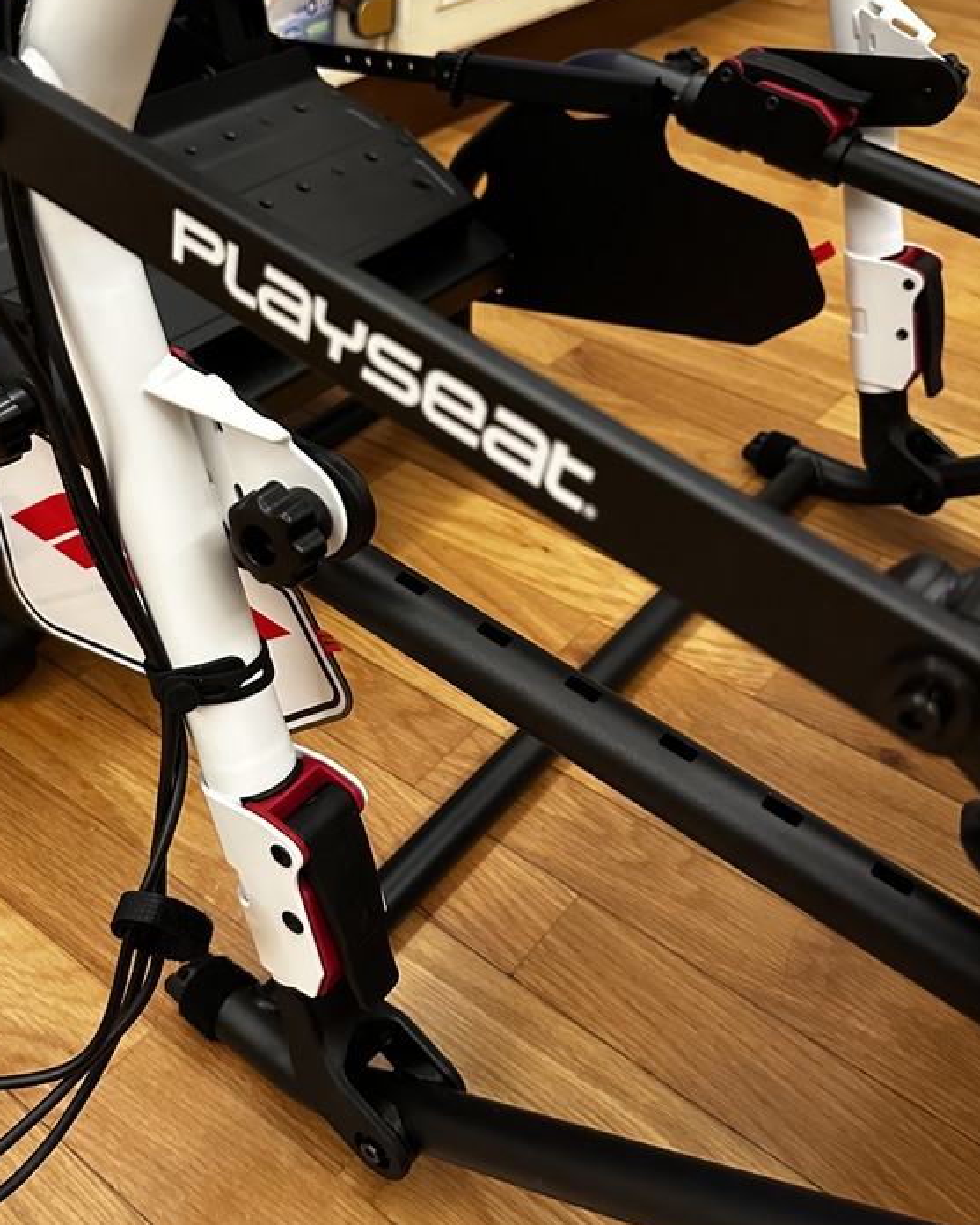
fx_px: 1269
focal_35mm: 35
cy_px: 581
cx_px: 384
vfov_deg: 51.5
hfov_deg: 42.0
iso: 800
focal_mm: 6.86
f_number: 1.78
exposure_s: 1/60
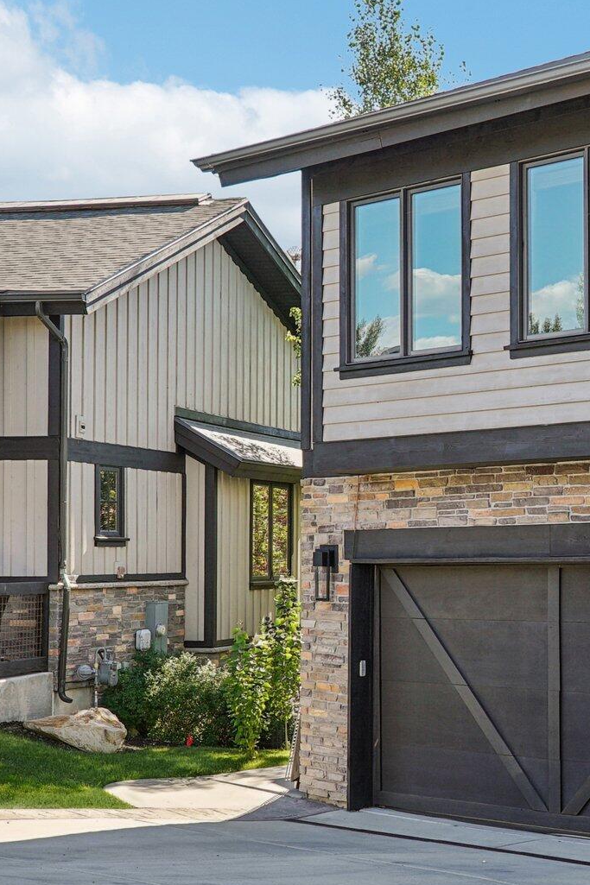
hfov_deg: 19.0
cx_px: 562
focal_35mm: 70
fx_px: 1721
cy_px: 463
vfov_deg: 28.8
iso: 100
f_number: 8
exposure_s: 1/50
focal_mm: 35
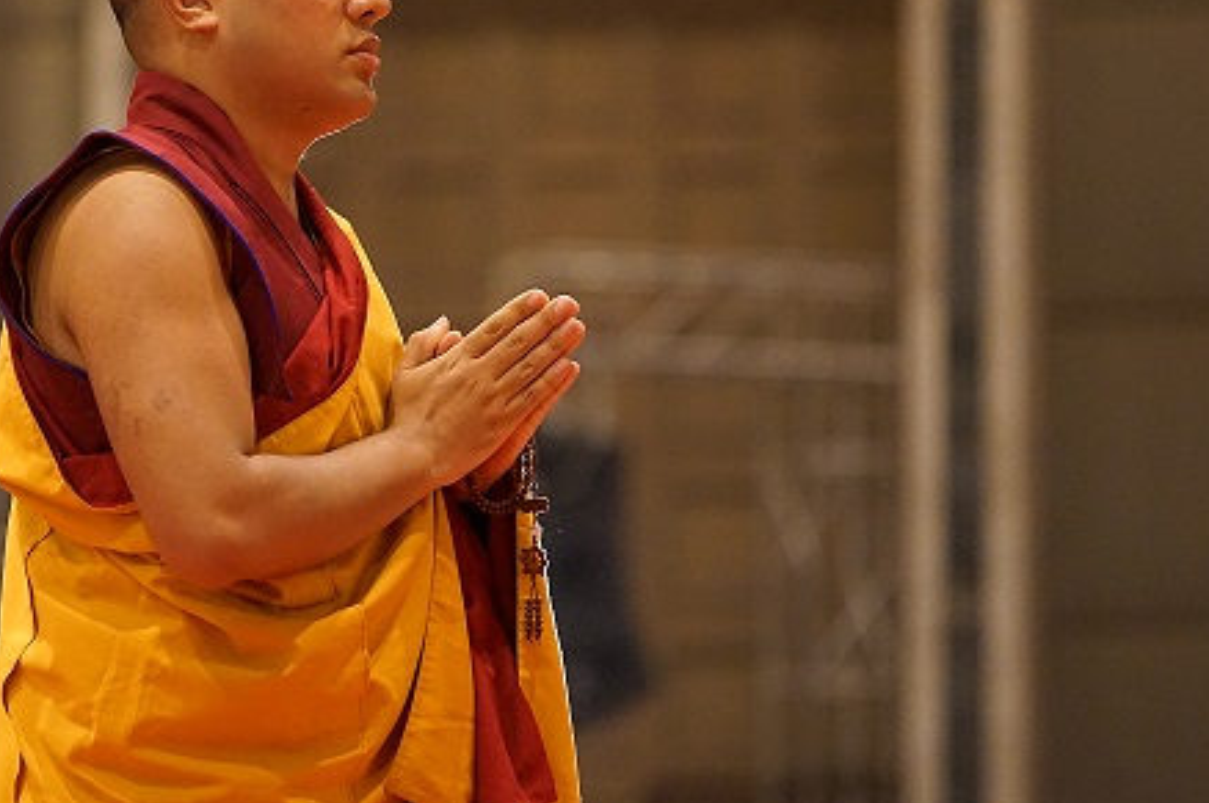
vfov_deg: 5.9
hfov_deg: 8.9
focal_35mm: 232
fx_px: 7783
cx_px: 248
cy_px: 254
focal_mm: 135
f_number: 2.8
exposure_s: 1/160
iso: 6400
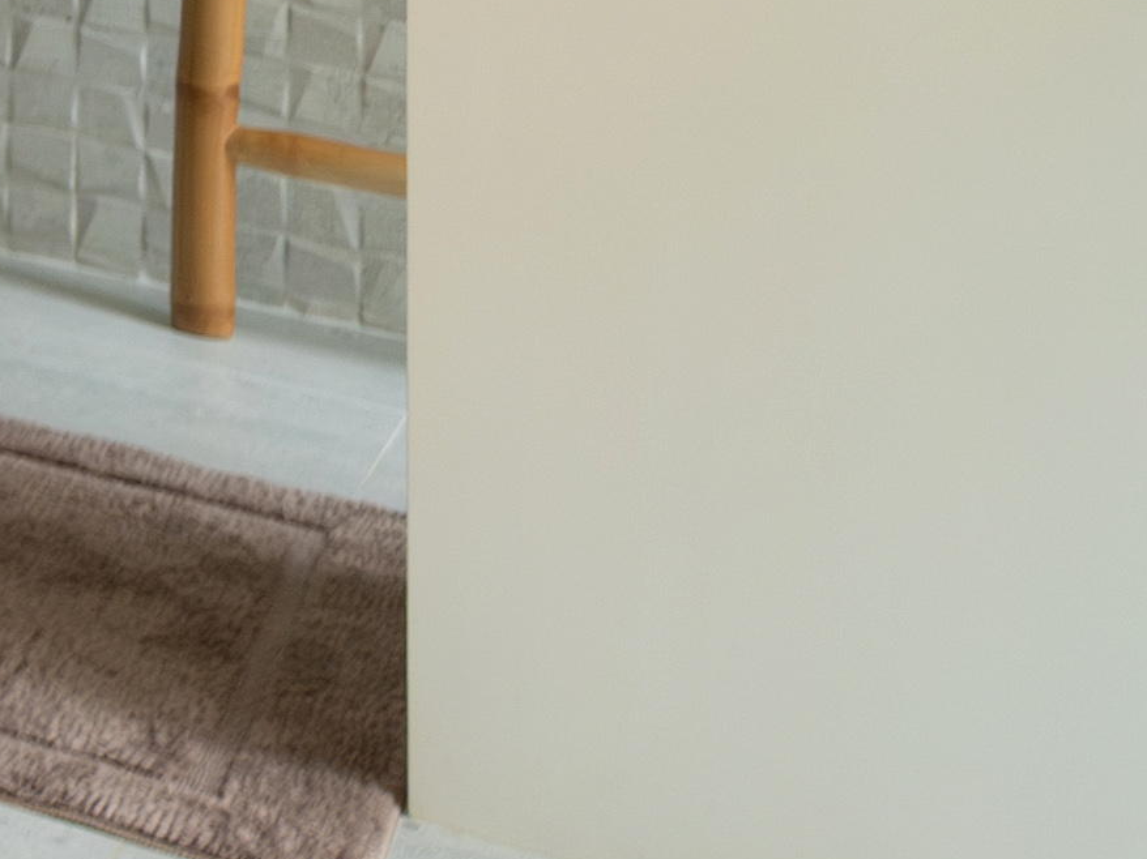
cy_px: -813
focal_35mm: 92
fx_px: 3048
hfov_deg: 12.0
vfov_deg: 13.8
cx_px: -2163
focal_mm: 14
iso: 400
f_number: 4.5
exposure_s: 1/125
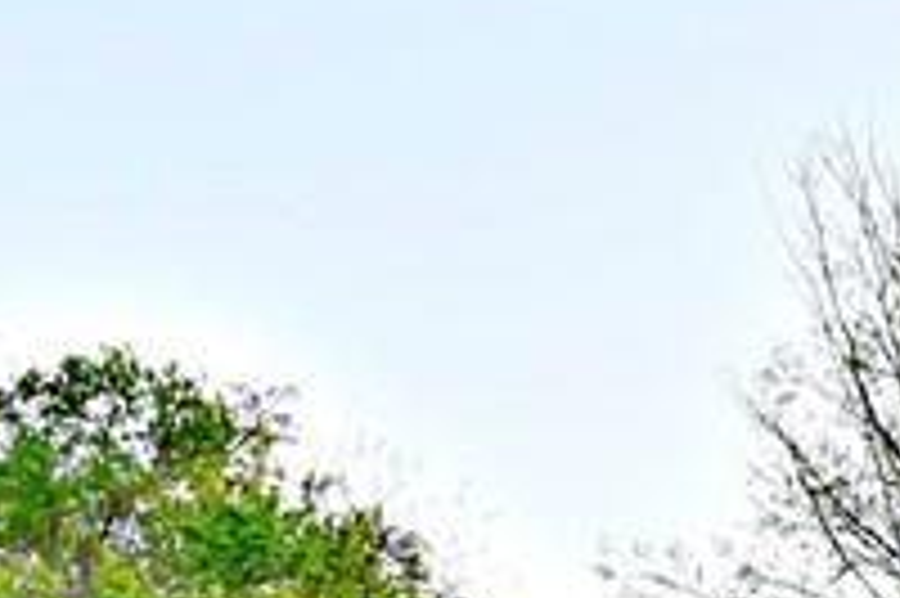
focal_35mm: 76
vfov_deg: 15.1
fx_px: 1898
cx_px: 1172
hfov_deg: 23.5
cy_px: 1138
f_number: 5
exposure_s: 1/100
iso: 400
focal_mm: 14
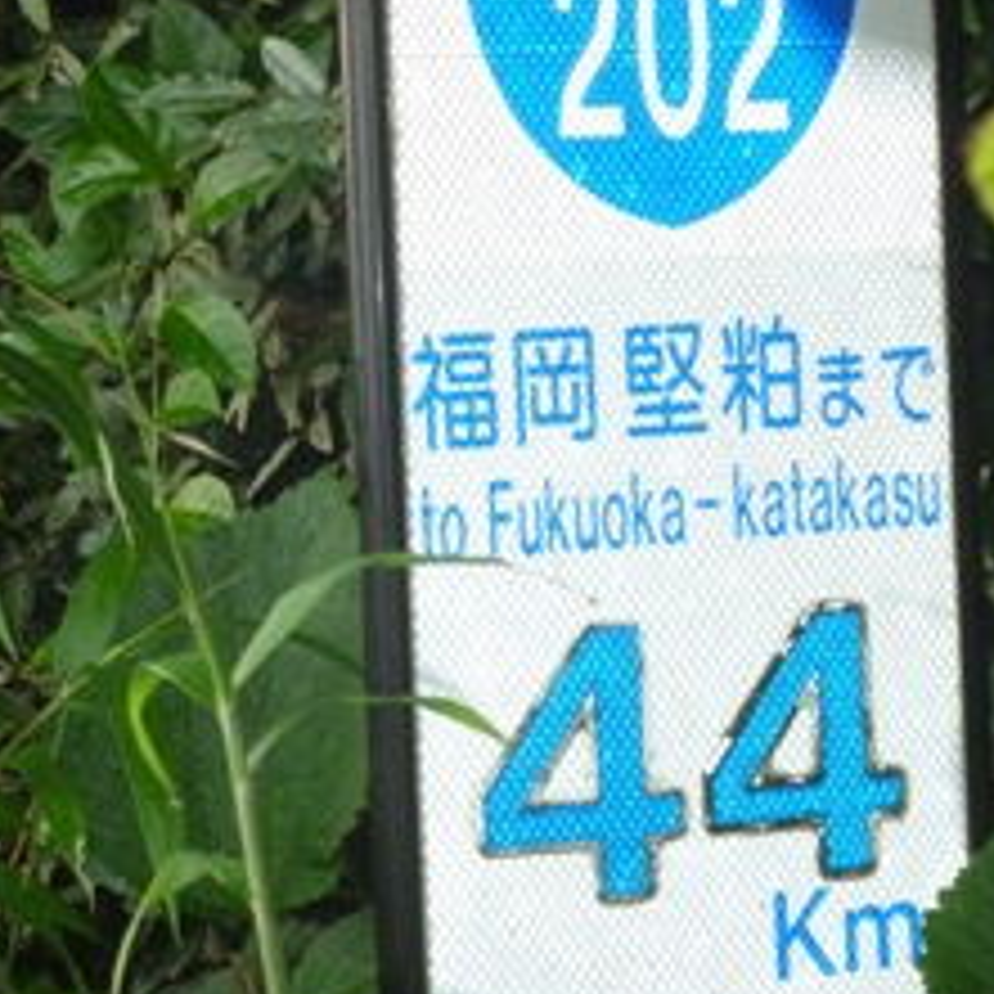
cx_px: 526
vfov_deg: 13.9
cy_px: 337
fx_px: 4061
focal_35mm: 125
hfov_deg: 14.0
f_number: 5.4
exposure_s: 1/60
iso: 400
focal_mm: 13.9
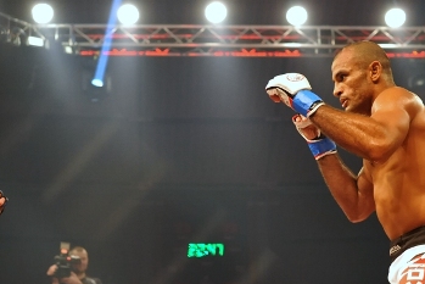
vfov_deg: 15.9
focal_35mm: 86
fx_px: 1016
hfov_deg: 23.6
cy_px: 193
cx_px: 170
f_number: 3.5
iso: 4000
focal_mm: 50
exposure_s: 1/500
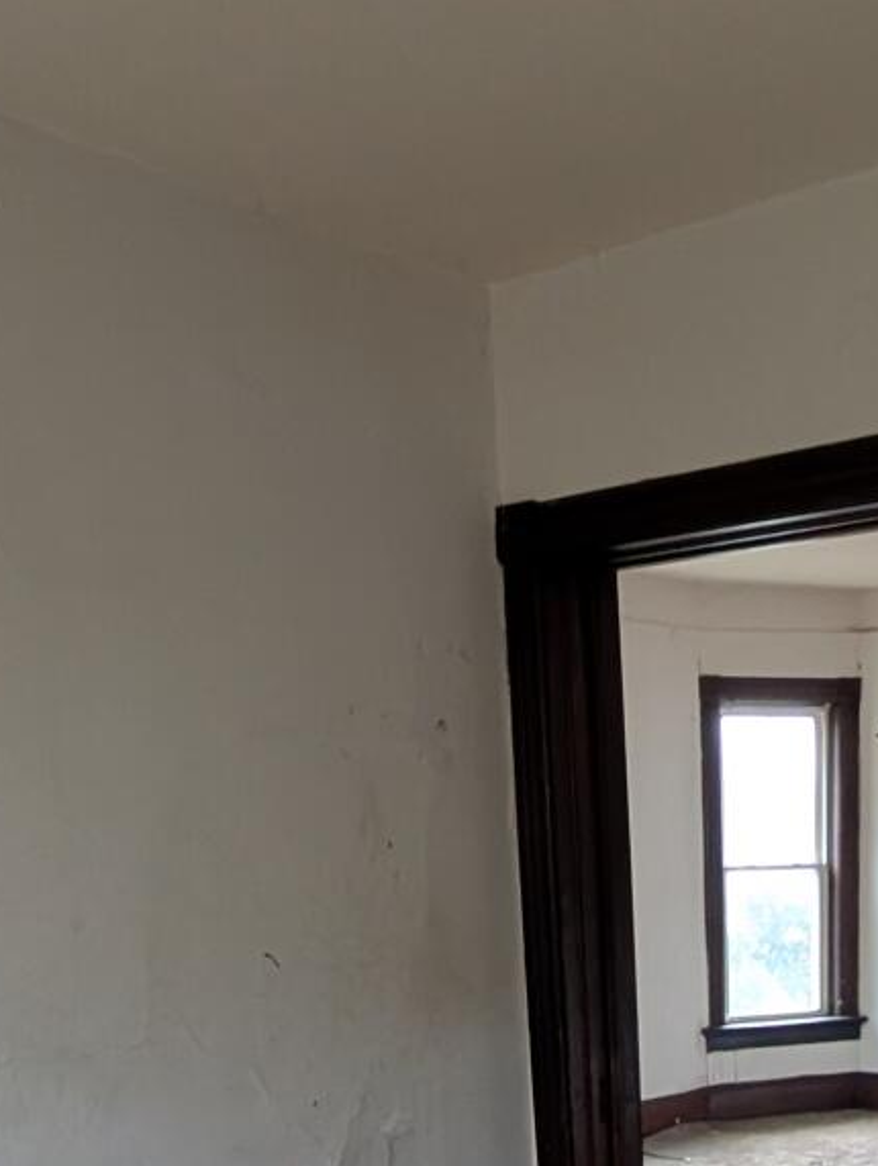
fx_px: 1417
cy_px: 1237
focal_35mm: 42
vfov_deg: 38.2
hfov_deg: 33.3
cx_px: 724
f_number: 1.7
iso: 298
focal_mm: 2.02
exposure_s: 1/25.2
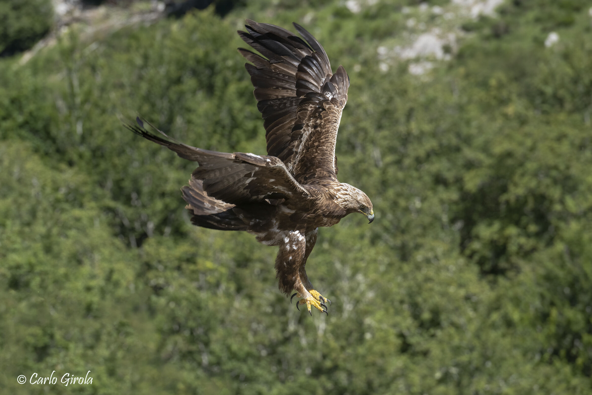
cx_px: 296
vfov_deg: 6.9
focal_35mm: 200
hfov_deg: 10.3
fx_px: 3289
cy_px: 198
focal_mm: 200
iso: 800
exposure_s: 1/1250
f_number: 8
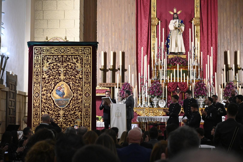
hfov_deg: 27.0
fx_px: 506
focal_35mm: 75
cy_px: 81
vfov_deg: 18.2
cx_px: 122
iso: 4000
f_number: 4.5
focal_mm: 50
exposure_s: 1/125
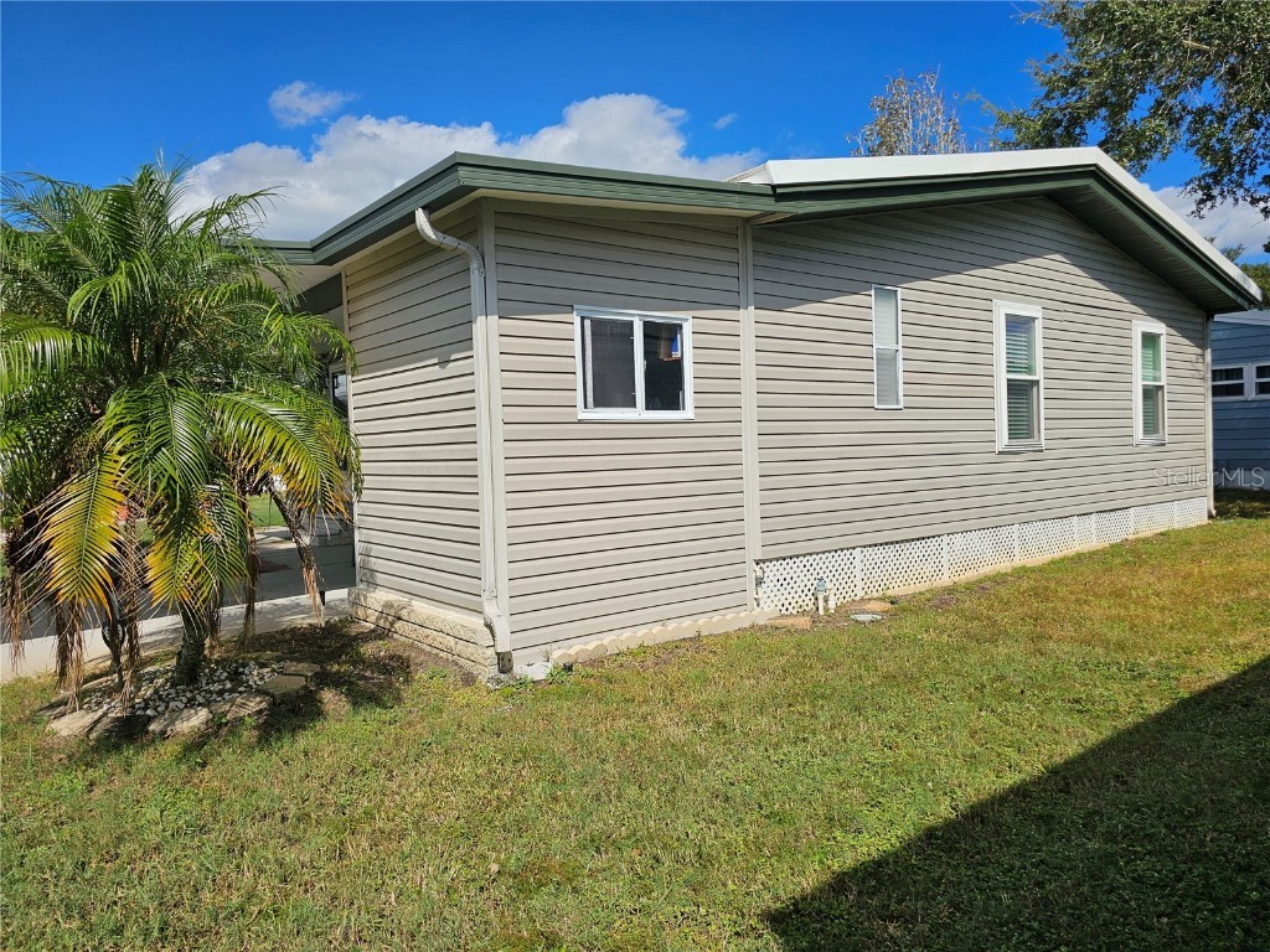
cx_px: 635
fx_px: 844
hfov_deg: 73.9
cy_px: 476
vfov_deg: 58.9
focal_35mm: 23
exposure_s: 1/1824
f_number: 1.7
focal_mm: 6.3
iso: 12
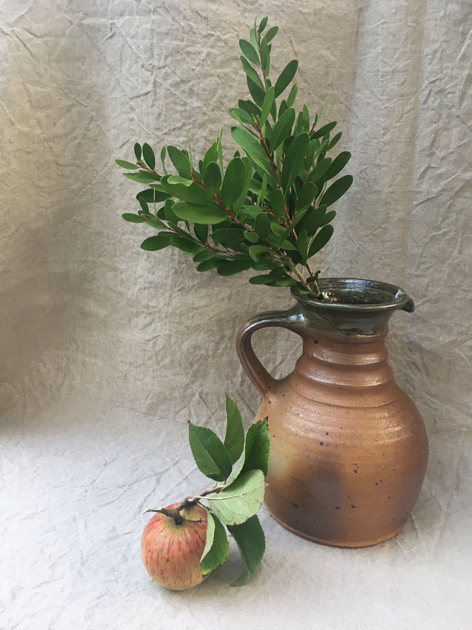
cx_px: 236
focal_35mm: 29
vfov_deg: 61.7
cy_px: 315
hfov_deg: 48.2
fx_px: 527
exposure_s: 1/33
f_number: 2.2
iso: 80
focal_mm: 4.15
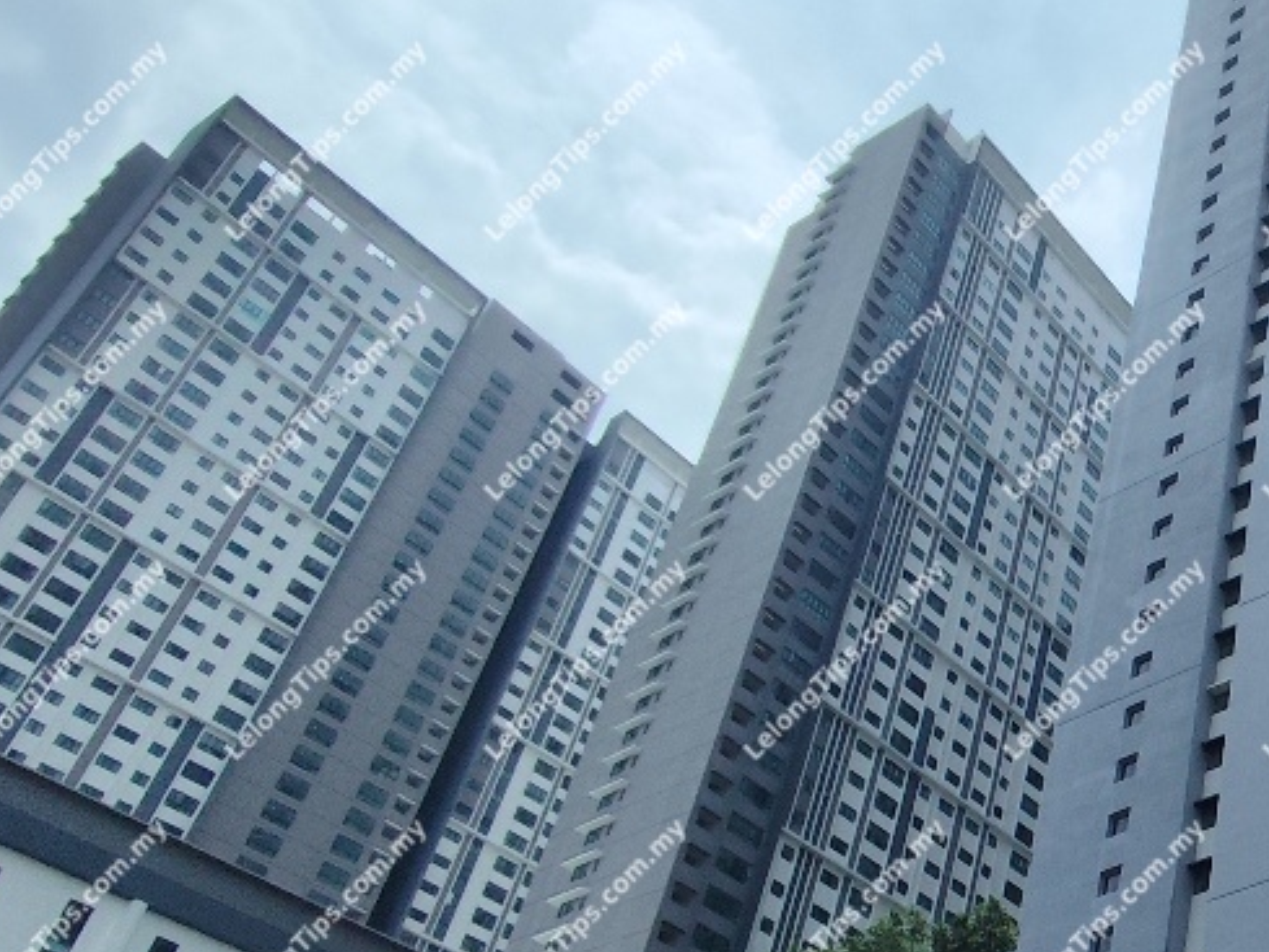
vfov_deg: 34.4
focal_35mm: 41
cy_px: 712
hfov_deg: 39.6
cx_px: 1303
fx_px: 1503
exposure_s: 1/6049
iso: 50
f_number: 2.2
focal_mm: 1.65
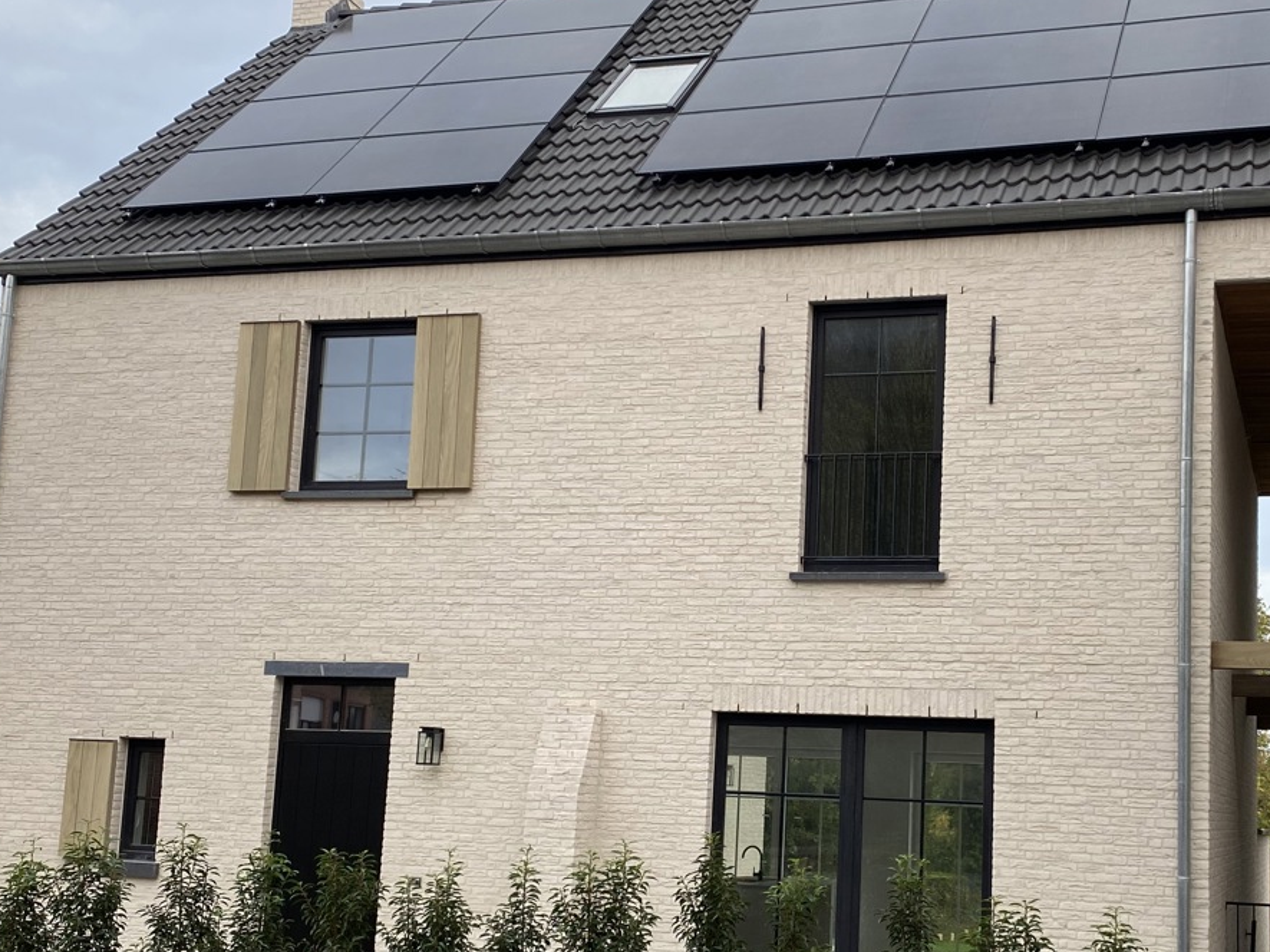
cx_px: 805
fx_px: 1725
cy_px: 568
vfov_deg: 30.8
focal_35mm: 47
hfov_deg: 40.1
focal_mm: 4.25
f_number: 1.8
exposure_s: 1/524
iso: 32
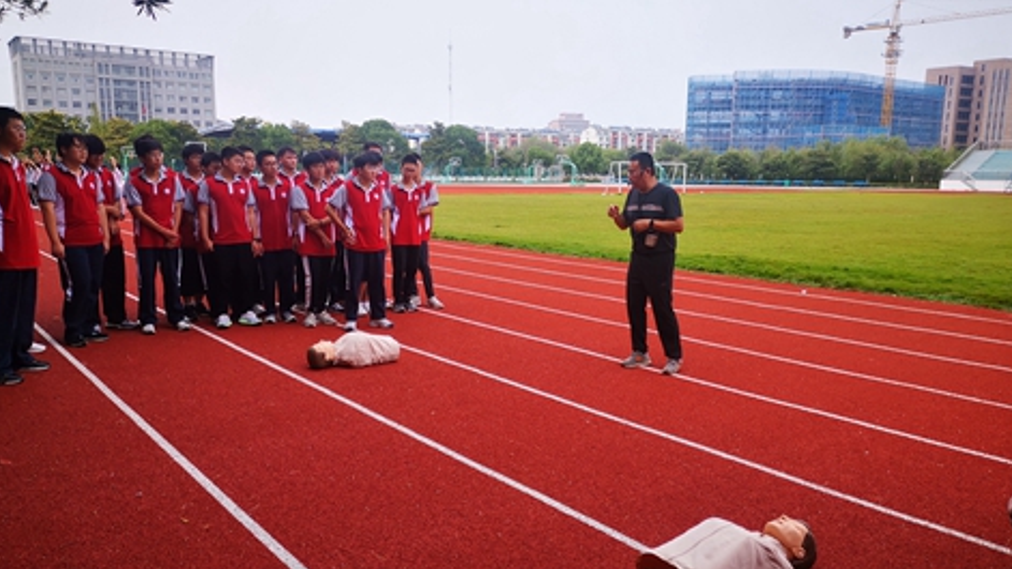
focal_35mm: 30
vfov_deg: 38.9
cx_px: 511
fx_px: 805
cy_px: 313
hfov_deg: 64.3
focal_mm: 4.75
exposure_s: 1/898
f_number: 1.8
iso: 50
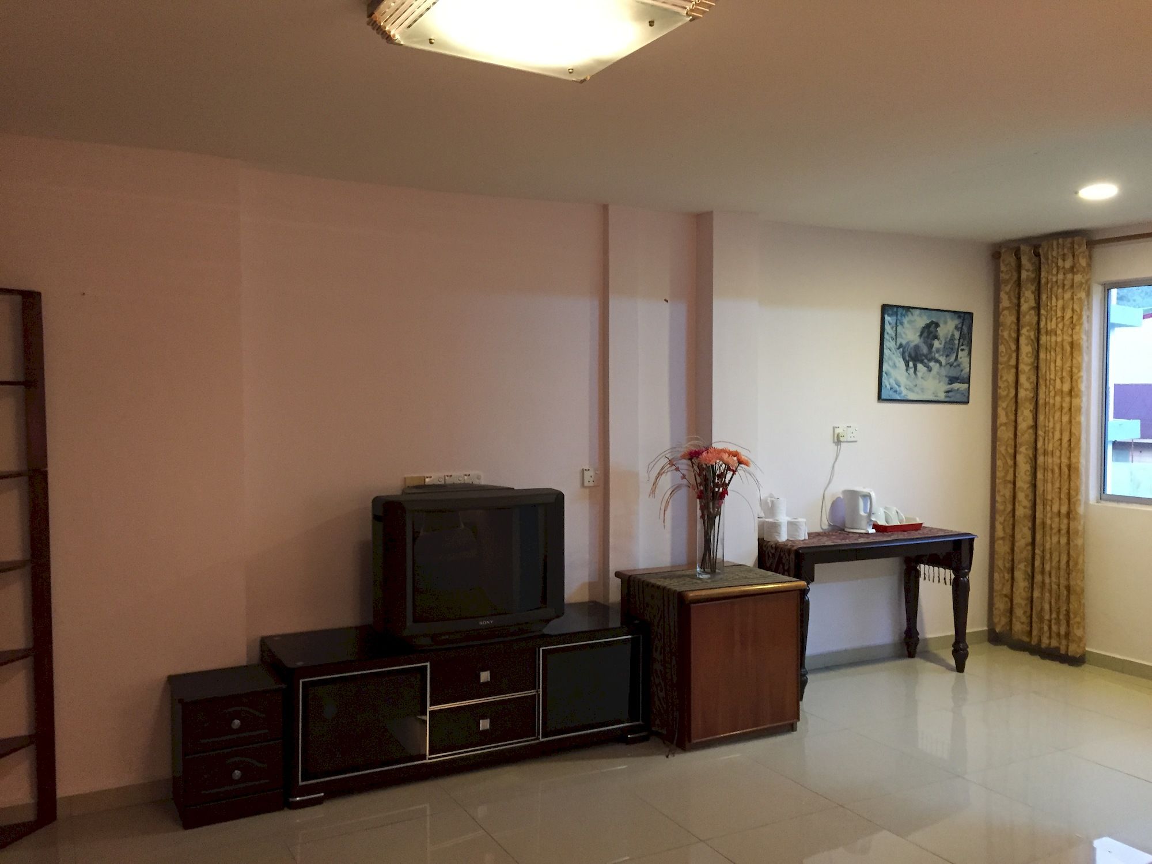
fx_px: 965
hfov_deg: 61.7
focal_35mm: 29
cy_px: 432
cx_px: 576
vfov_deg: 48.2
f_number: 2.2
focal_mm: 4.15
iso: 250
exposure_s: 1/24
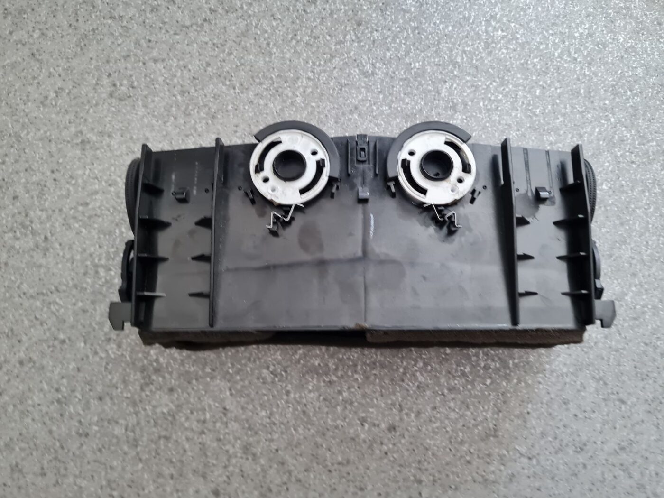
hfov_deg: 67.3
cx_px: 332
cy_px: 249
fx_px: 499
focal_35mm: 26
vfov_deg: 53.1
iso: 200
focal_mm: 5.4
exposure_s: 1/50
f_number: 1.8
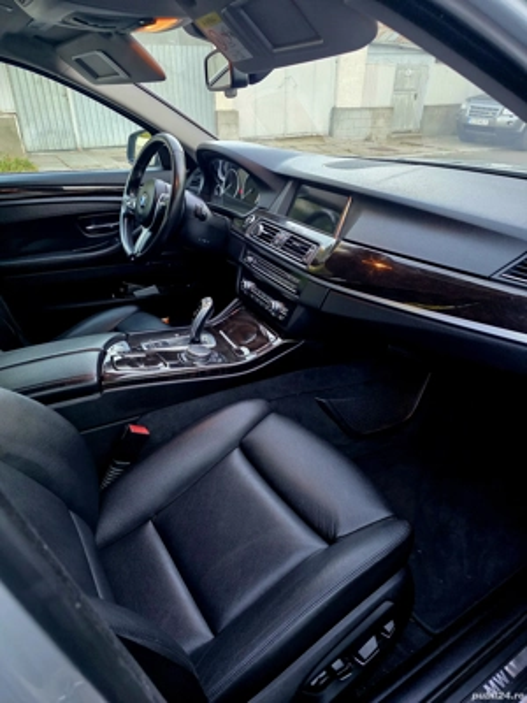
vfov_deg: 73.9
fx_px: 467
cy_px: 352
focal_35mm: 23
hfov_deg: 58.9
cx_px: 264
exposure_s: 1/101
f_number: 1.7
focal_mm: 6.3
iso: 400
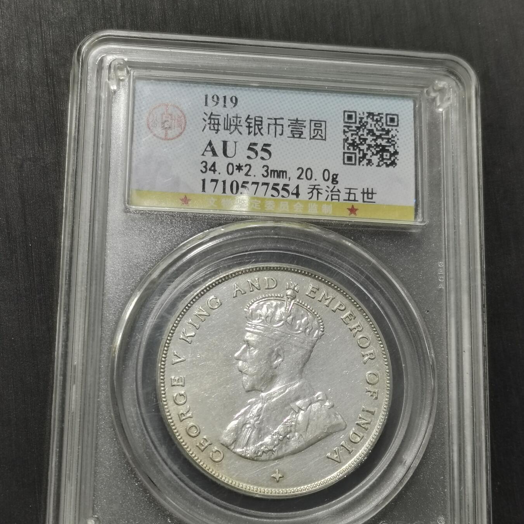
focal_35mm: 72
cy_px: 298
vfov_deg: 24.0
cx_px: 262
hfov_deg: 24.0
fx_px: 1233
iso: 80
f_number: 1.8
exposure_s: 1/100
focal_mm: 5.58
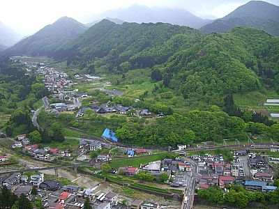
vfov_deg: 37.7
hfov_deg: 49.0
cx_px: 140
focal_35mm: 38
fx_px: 306
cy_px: 104
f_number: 2.7
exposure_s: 1/160
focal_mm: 6.2
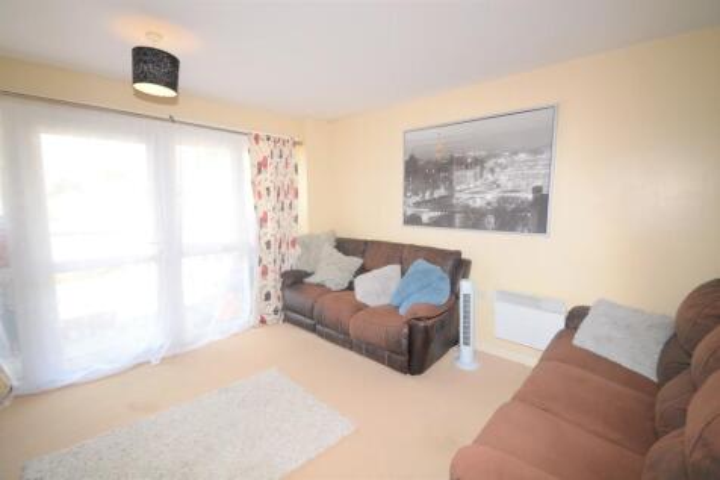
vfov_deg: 77.3
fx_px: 300
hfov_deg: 100.4
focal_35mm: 15
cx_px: 360
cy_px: 240
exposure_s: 1/100
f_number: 5
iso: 400
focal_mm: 10
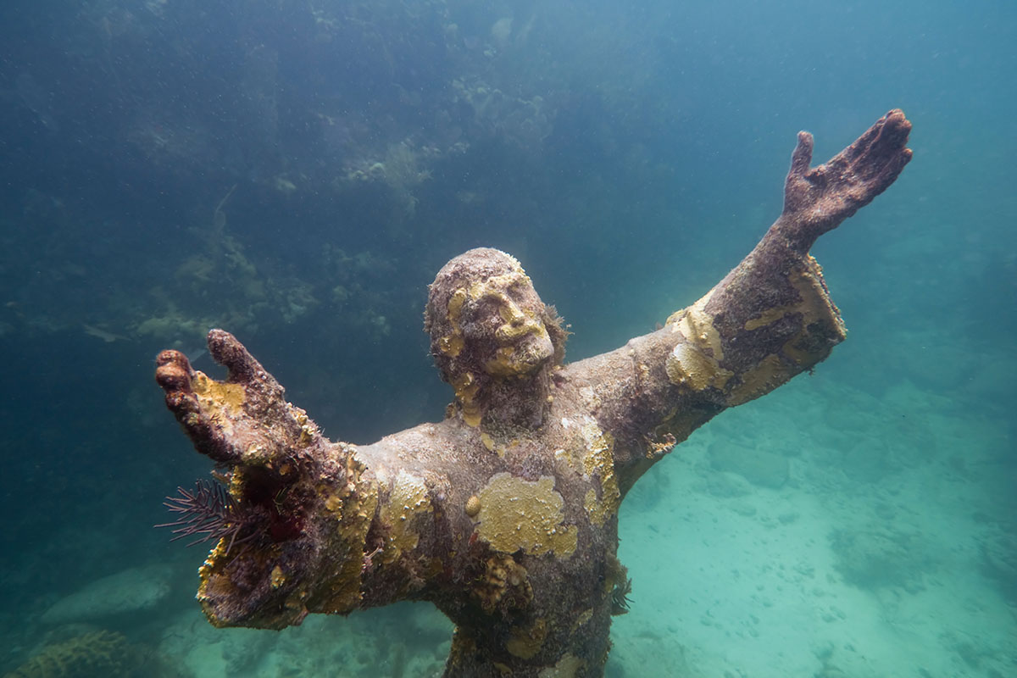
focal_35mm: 21
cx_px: 508
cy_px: 339
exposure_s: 1/125
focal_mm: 14
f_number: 5.6
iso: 200
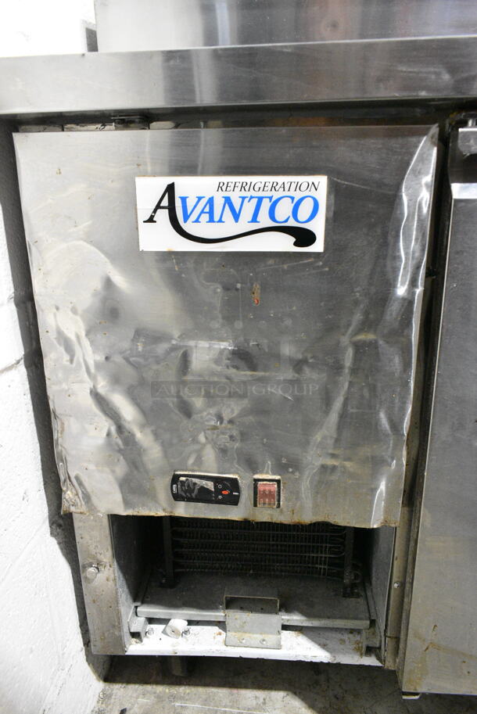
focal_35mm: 27
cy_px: 357
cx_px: 238
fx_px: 536
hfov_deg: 48.0
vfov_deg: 67.3
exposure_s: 1/125
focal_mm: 18
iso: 6400
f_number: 5.6
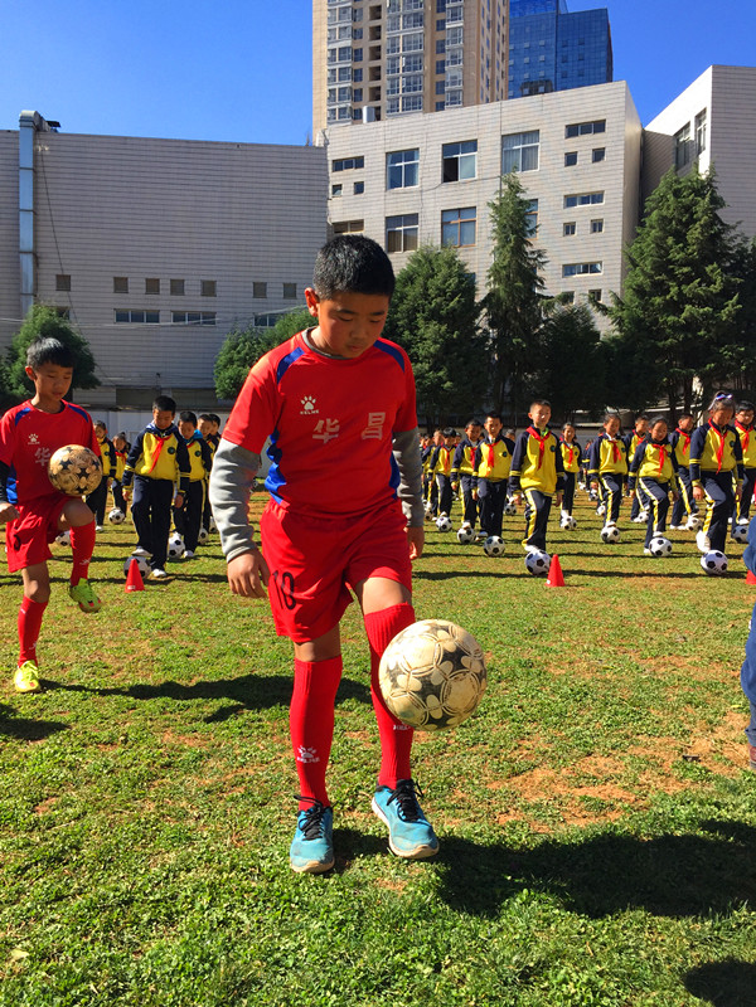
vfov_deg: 61.7
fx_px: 844
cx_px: 378
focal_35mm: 29
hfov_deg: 48.2
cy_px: 504
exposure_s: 1/1014
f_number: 2.2
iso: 32
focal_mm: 4.15
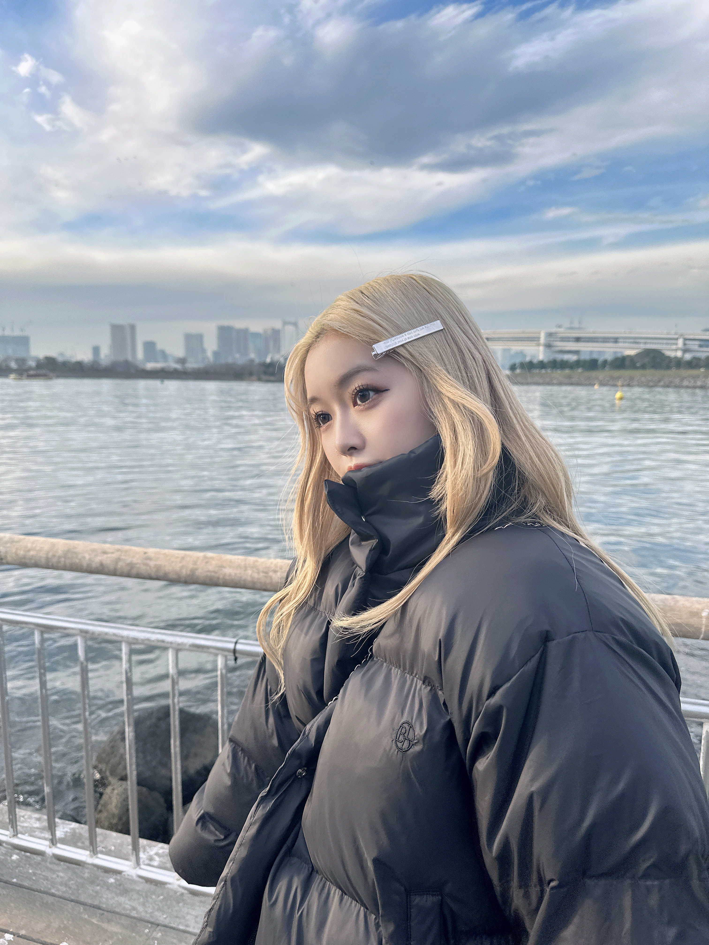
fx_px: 655
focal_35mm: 24
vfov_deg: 71.6
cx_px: 354
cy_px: 472
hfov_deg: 56.8
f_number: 1.78
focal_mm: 6.86
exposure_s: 1/1198
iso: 80
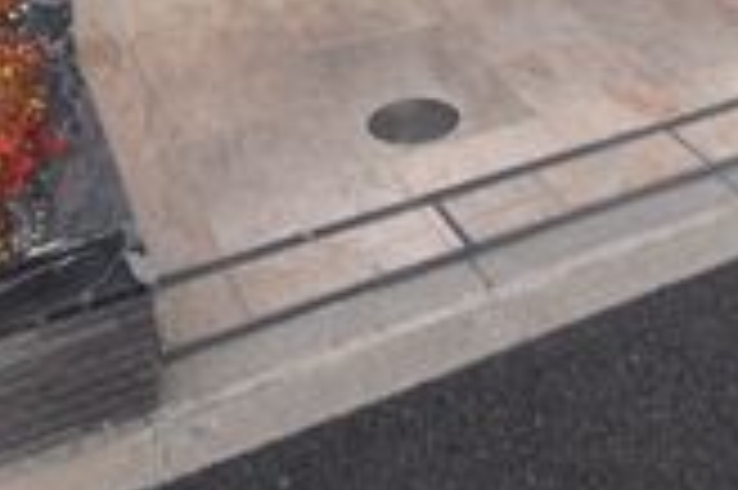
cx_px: 554
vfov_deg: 18.8
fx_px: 1126
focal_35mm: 55
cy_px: -398
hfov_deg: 35.5
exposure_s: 1/13
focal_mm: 10
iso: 100
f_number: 3.5
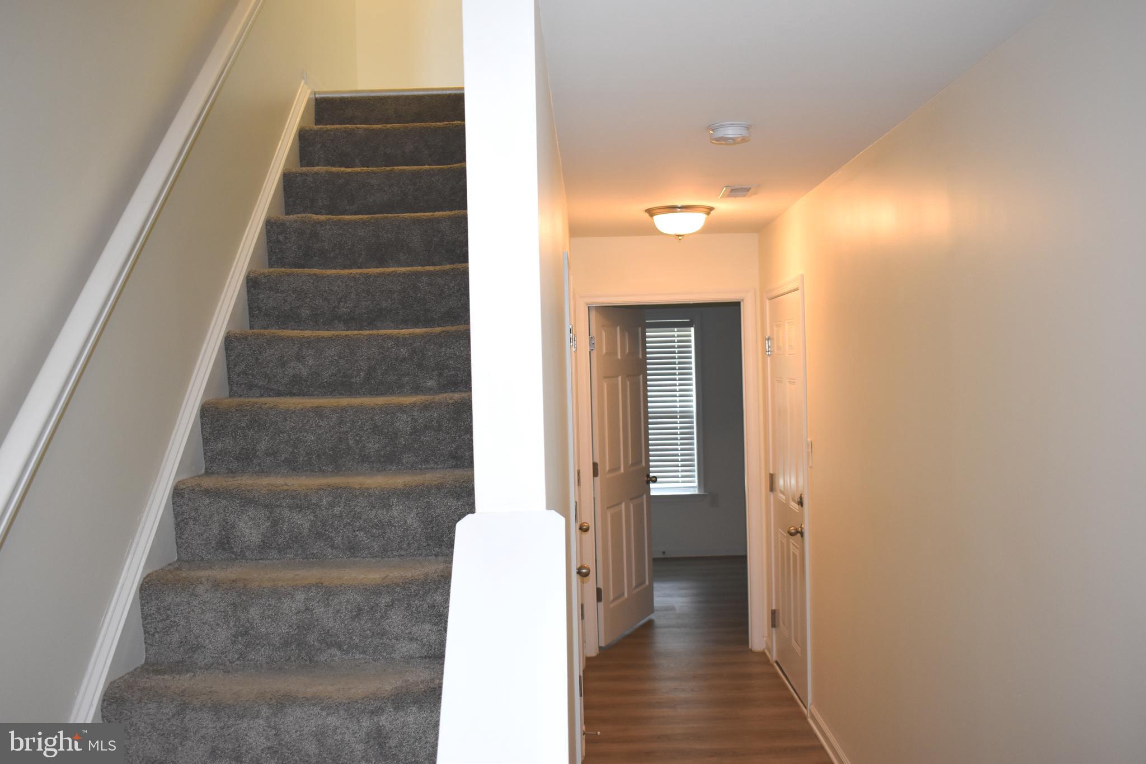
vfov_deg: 40.0
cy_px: 382
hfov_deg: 57.2
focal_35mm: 33
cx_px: 573
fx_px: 1050
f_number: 4.5
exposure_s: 1/80
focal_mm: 22
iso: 800
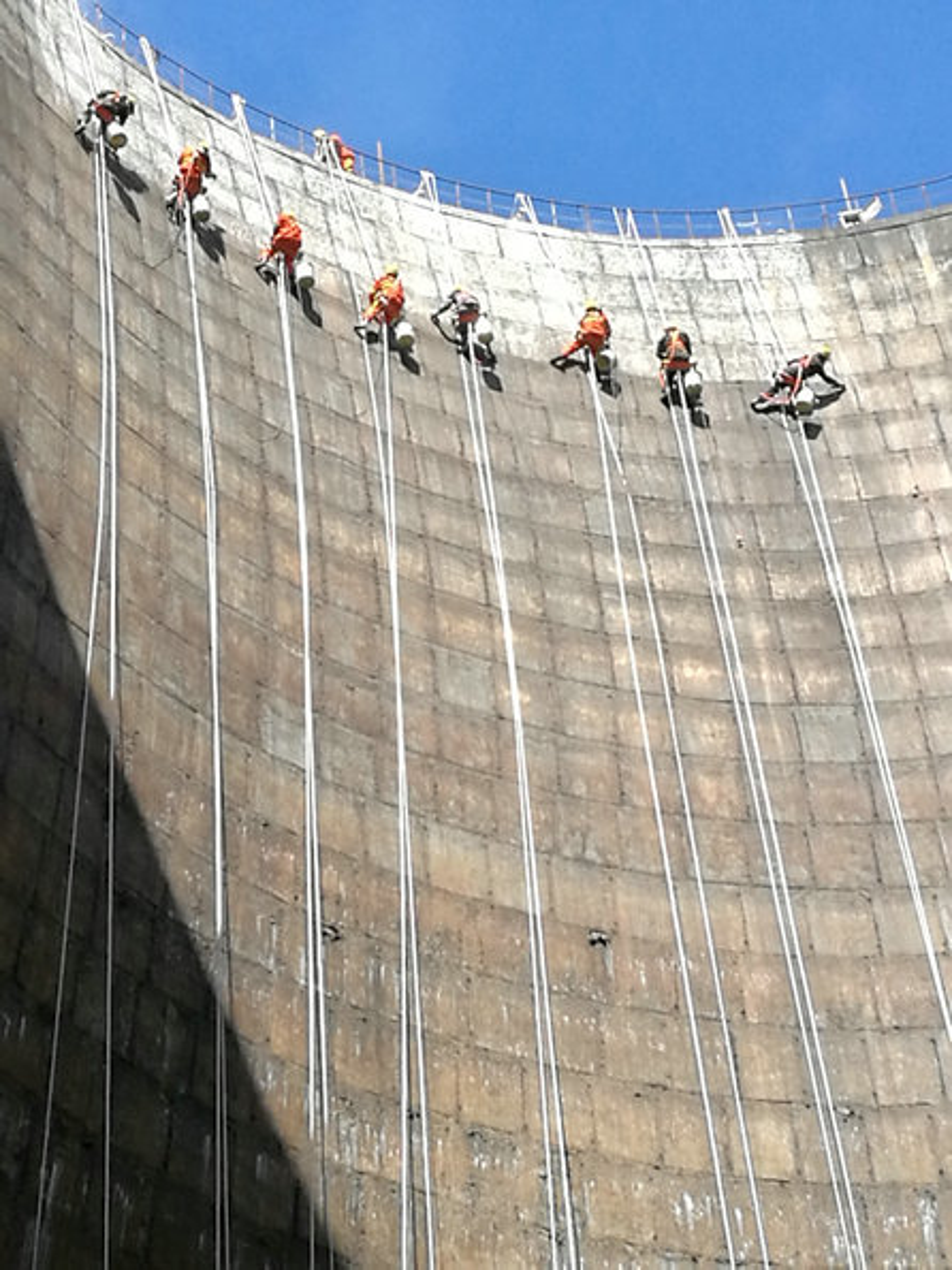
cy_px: 635
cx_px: 476
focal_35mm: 108
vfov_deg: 18.2
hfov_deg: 13.7
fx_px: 3962
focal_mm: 4.5
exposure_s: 1/455
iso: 50
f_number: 2.2
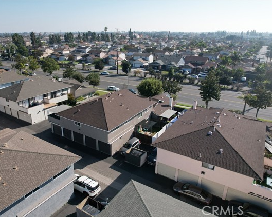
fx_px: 201
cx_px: 117
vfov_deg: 56.8
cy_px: 108
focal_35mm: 25
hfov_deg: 67.8
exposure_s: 1/2500
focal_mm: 8.38
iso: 200
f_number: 2.8
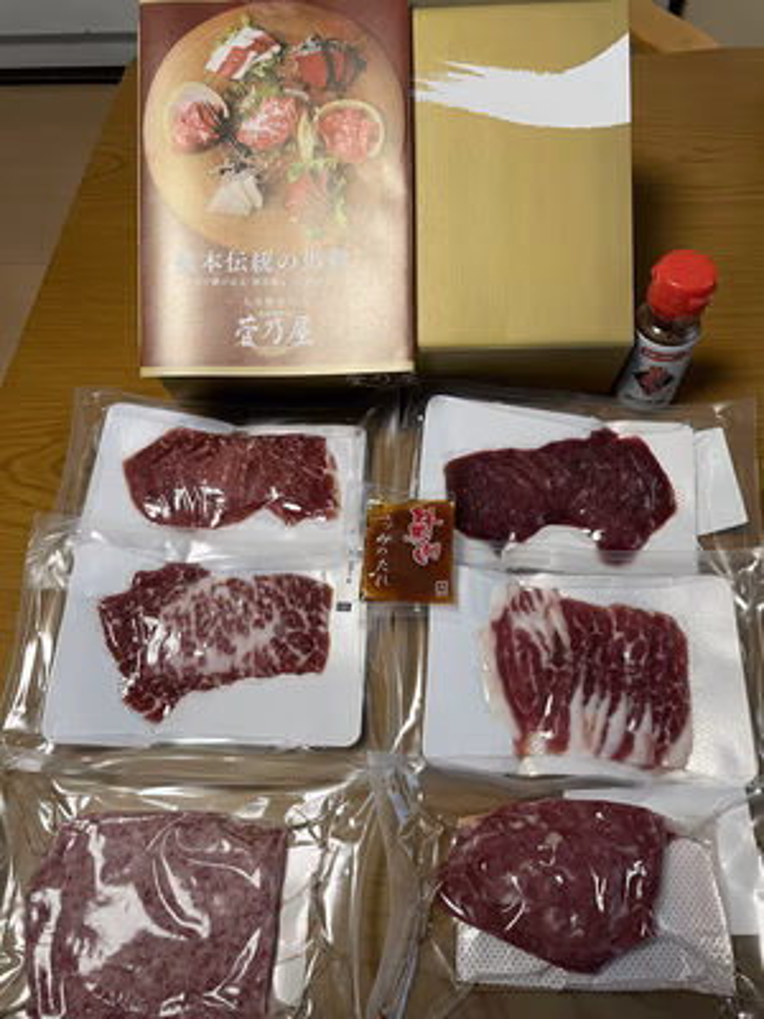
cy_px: 510
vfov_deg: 67.3
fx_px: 765
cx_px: 382
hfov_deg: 53.1
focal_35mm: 26
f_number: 1.6
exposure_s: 1/89
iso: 125
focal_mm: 4.2
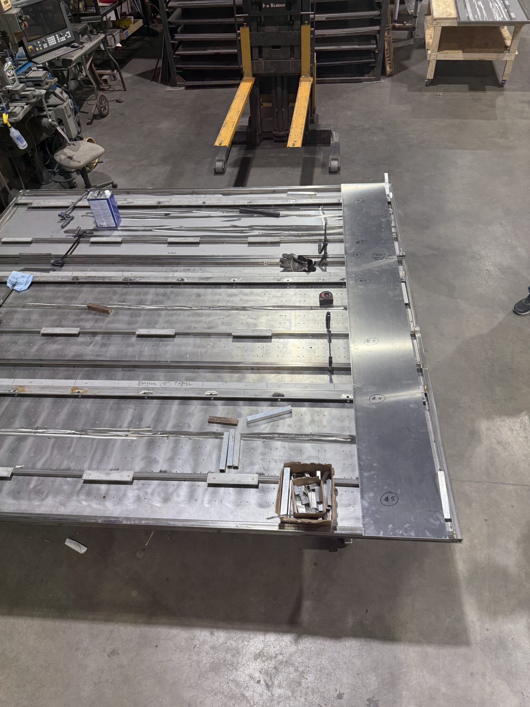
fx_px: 490
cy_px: 354
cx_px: 265
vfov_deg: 71.6
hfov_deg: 56.8
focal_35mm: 24
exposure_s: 1/120
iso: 125
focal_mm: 6.76
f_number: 1.78
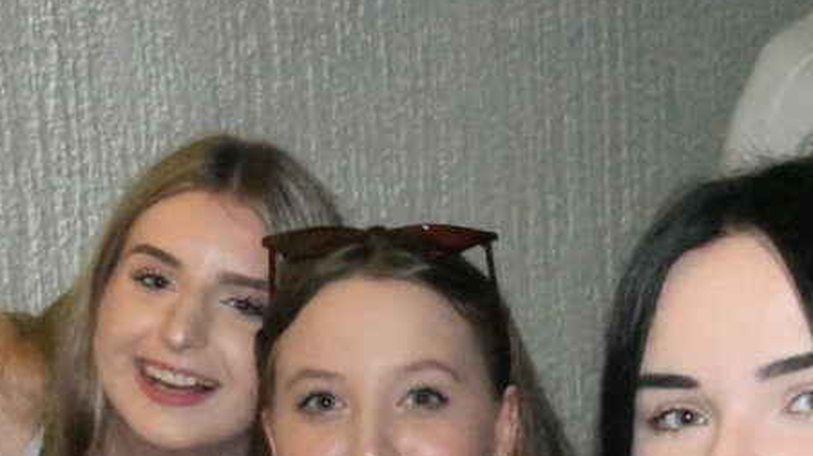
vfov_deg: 10.9
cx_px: 422
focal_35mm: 110
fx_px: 2370
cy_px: 477
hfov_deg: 19.5
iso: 40000
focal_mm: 31
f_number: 11
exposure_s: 1/60
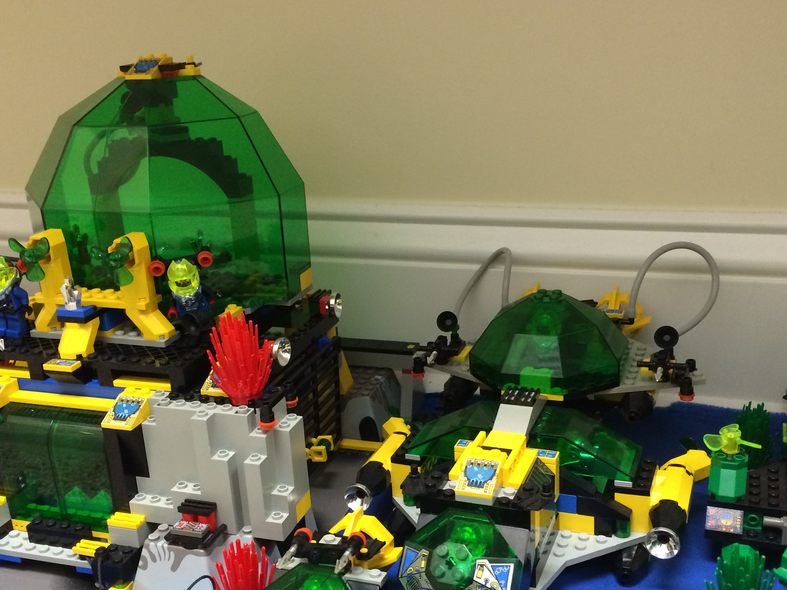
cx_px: 389
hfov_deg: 45.8
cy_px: 355
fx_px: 932
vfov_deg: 35.0
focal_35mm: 41
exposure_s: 1/30
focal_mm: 4.12
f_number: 2.2
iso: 200
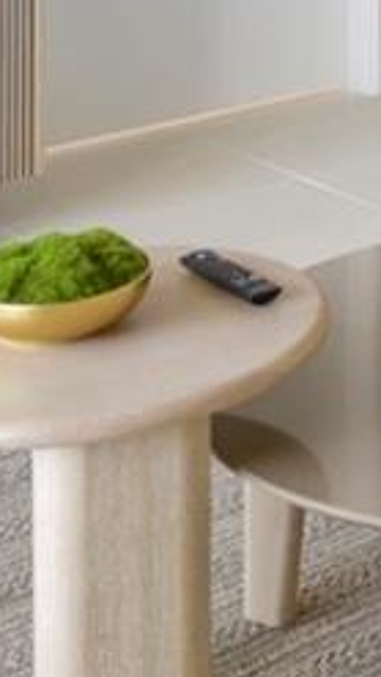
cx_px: 669
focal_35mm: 95
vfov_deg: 19.7
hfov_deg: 11.8
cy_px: -321
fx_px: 1706
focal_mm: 14
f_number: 9
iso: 100
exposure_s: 1/1.67
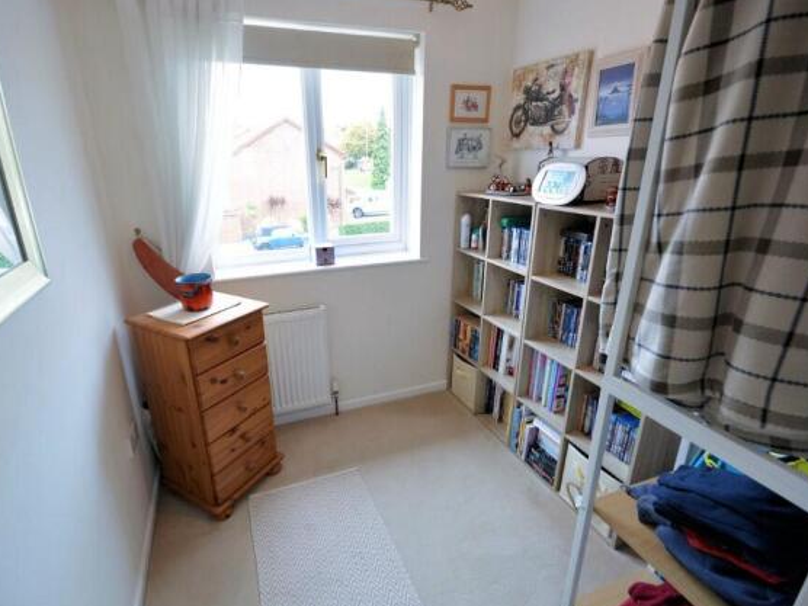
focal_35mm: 17
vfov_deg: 74.7
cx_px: 373
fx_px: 397
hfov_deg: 90.9
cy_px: 306
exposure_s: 1/10
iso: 400
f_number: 8
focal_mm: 10
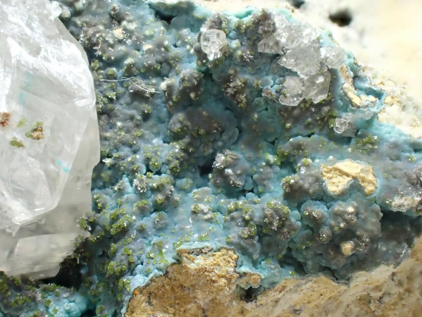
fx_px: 1219
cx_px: 211
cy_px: 158
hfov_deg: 19.6
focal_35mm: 100
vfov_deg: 14.8
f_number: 6.3
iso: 800
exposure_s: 1/125
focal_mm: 18
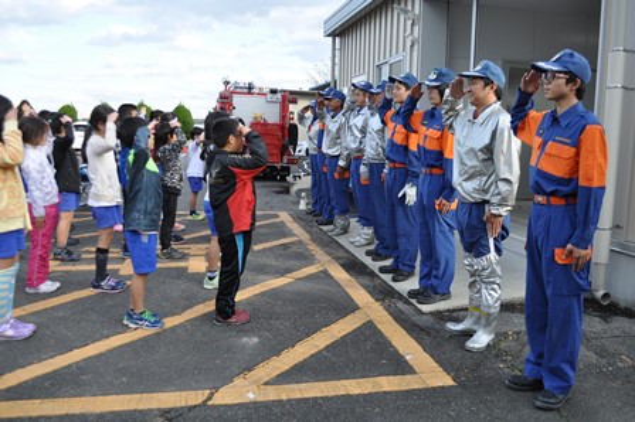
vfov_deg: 39.9
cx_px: 318
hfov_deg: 57.3
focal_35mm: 33
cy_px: 211
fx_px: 582
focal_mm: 22
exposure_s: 1/640
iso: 500
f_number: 5
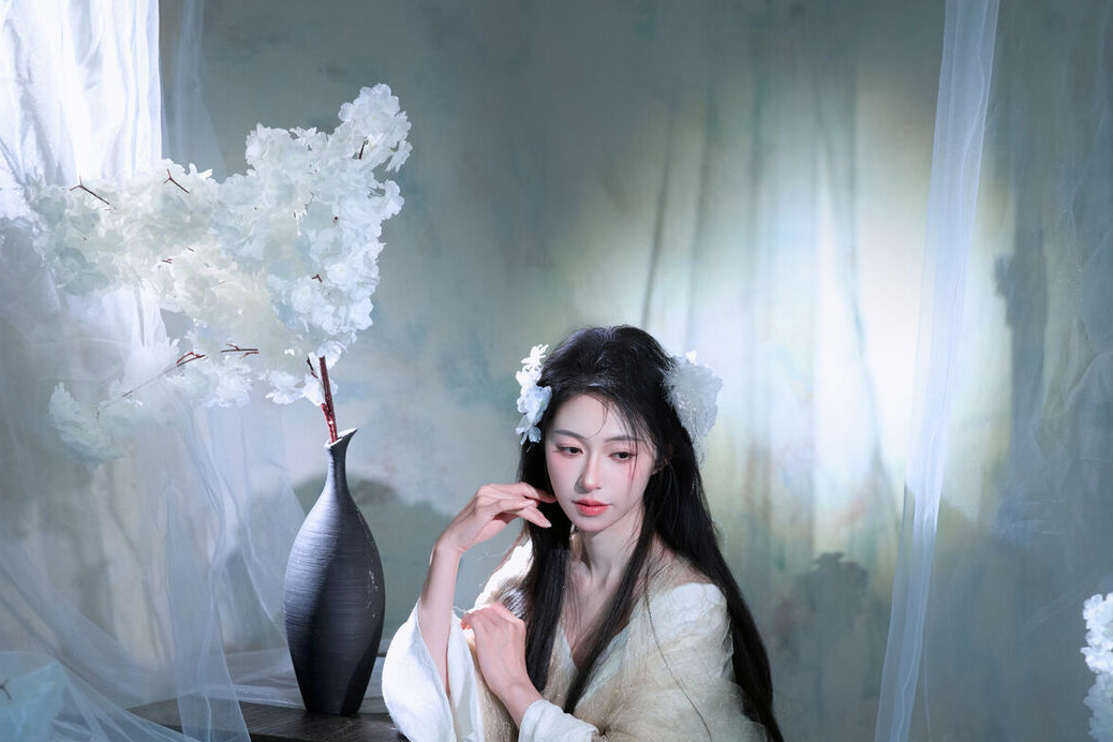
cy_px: 585
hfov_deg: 22.4
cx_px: 558
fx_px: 2813
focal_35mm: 91
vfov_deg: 14.9
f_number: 2.8
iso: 1000
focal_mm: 59
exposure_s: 1/125
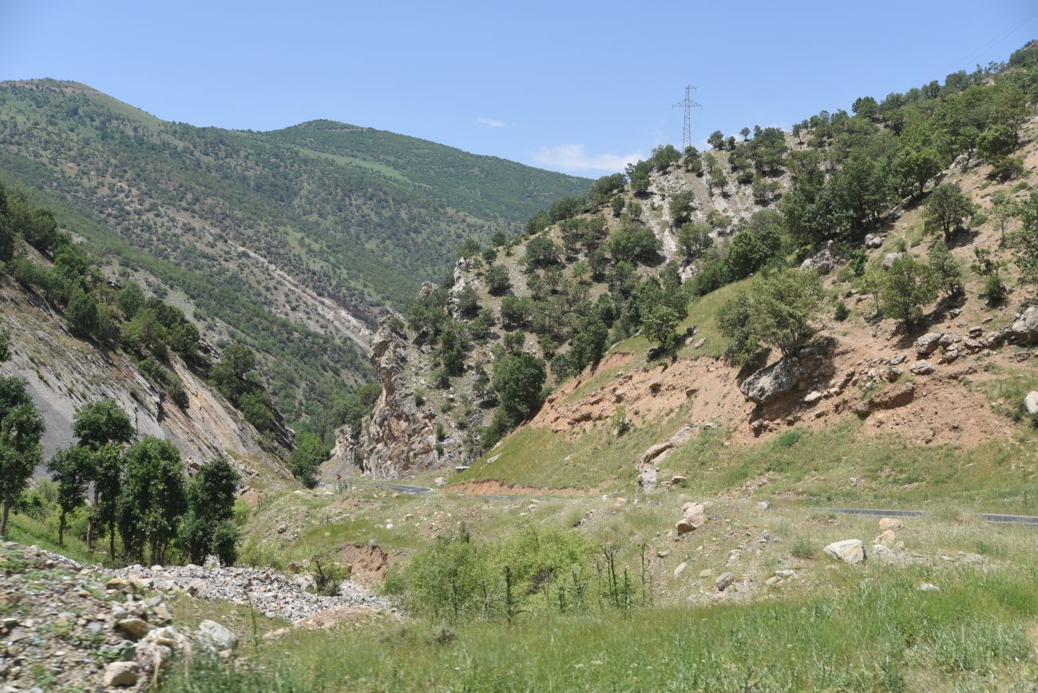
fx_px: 1615
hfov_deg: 35.6
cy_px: 346
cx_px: 519
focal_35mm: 56
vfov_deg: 24.2
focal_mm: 56
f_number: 5.6
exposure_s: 1/500
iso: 100
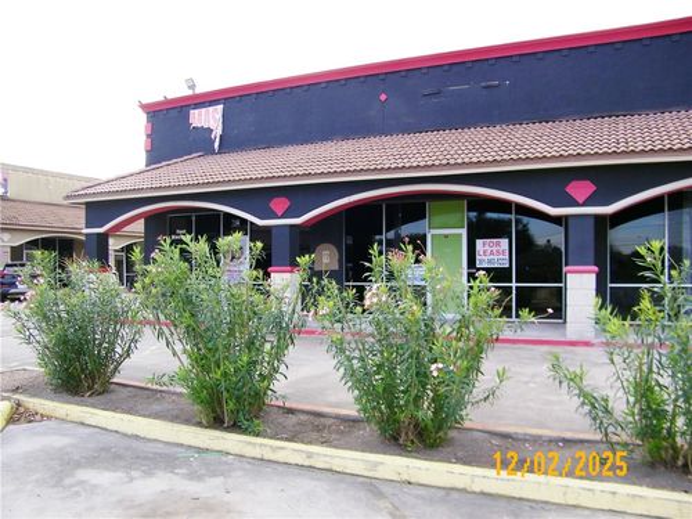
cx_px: 346
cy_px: 260
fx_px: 560
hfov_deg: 63.4
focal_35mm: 28
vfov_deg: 49.7
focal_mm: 5
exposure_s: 1/125
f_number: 3.5
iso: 80
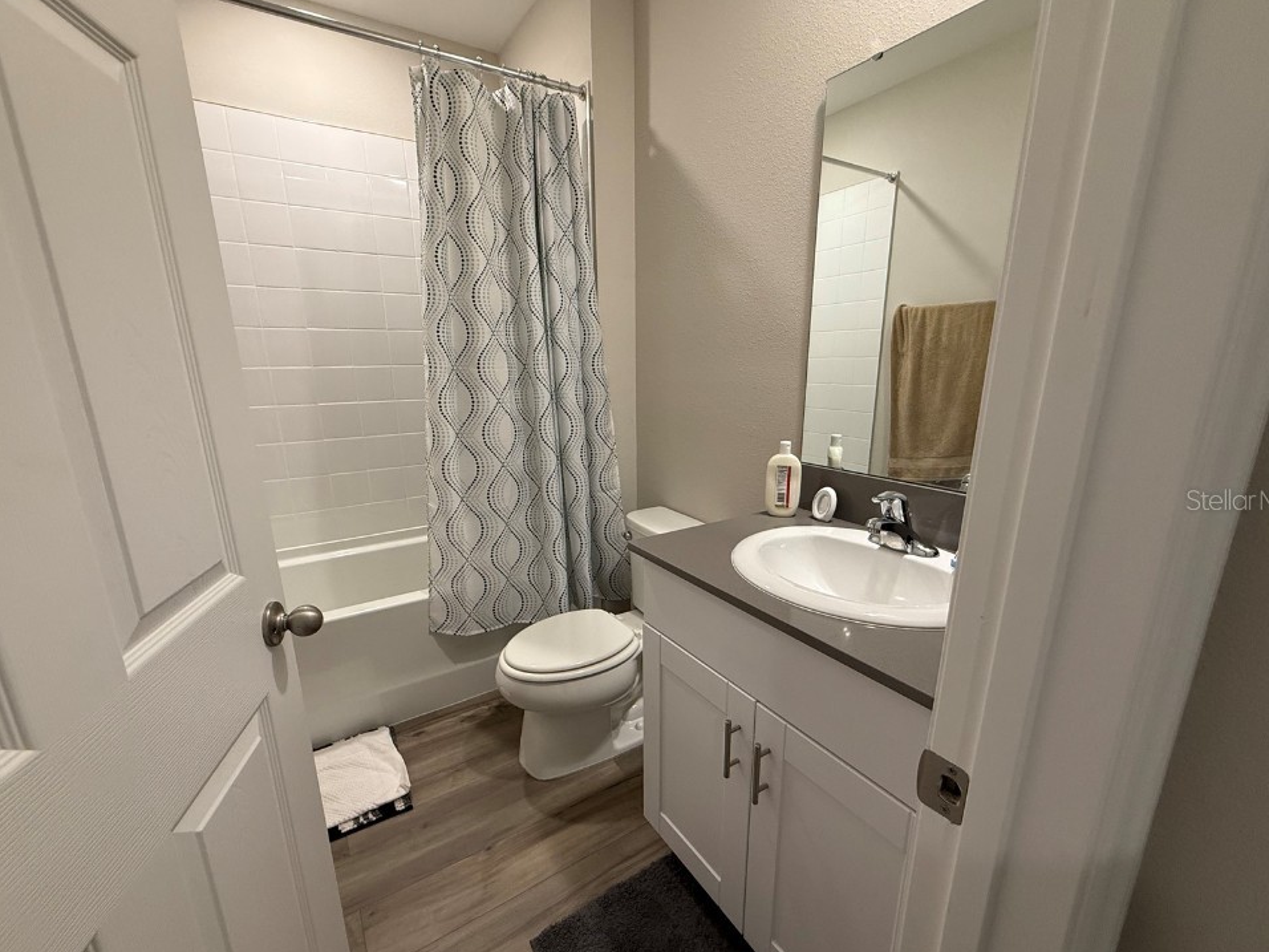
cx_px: 632
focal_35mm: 15
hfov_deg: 98.2
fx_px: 550
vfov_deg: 81.7
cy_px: 499
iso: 320
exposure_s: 1/120
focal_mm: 2.22
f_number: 2.2
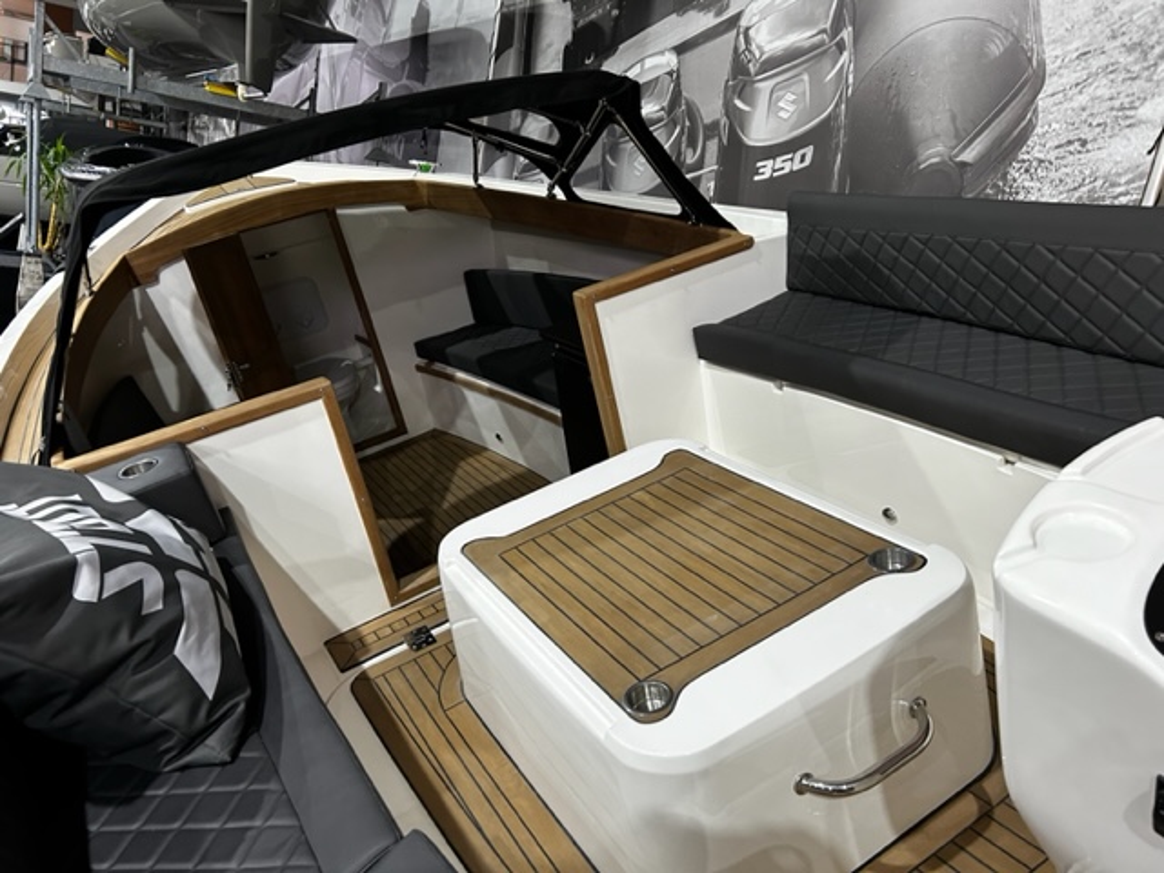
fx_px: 874
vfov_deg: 53.1
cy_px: 436
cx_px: 582
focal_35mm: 26
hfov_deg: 67.3
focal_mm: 5.7
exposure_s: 1/50
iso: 200
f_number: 1.5
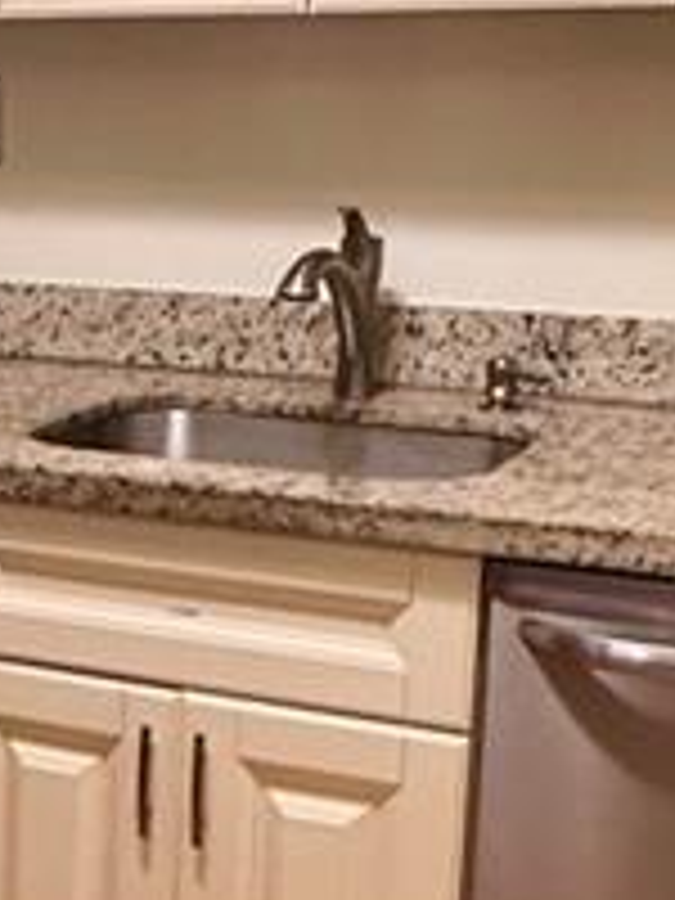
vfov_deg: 23.2
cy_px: 567
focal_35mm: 84
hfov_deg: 16.0
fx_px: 2184
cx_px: -351
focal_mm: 2.22
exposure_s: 1/60
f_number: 2.2
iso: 250
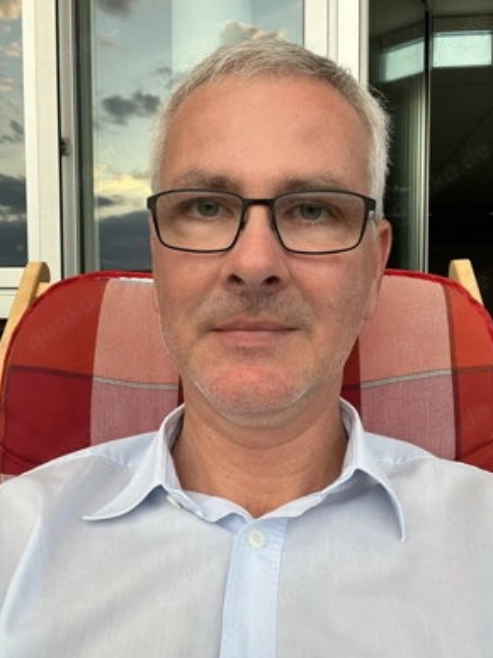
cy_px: 335
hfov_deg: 45.4
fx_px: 589
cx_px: 252
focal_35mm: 31
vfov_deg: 58.4
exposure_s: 1/77
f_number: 2.2
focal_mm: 2.71
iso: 100
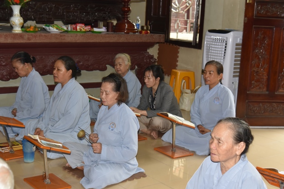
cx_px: 140
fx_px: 410
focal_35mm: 52
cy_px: 97
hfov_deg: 38.2
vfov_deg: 26.0
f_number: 4.5
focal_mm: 50
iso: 640
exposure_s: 1/60
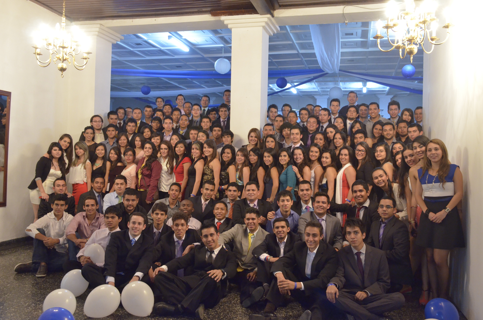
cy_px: 160
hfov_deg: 57.3
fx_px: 442
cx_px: 242
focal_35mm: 33
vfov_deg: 39.8
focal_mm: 22
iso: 2500
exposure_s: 1/10
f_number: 5.6
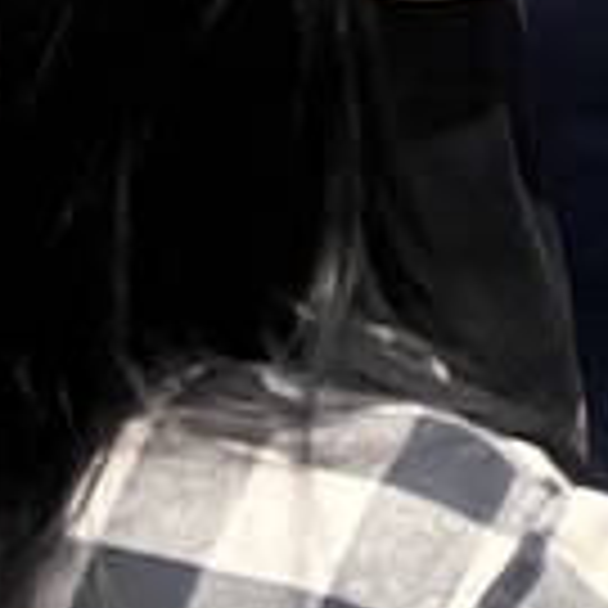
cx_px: 793
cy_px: -1157
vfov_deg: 8.5
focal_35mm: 174
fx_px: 3458
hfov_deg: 9.9
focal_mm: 5.7
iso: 200
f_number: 1.5
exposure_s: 1/60
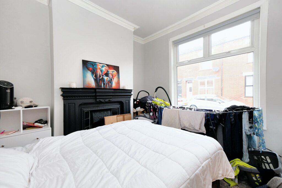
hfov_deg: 100.4
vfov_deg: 77.3
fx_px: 118
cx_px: 141
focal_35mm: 15
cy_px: 94
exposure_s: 1/12
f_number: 4
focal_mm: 10
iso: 800
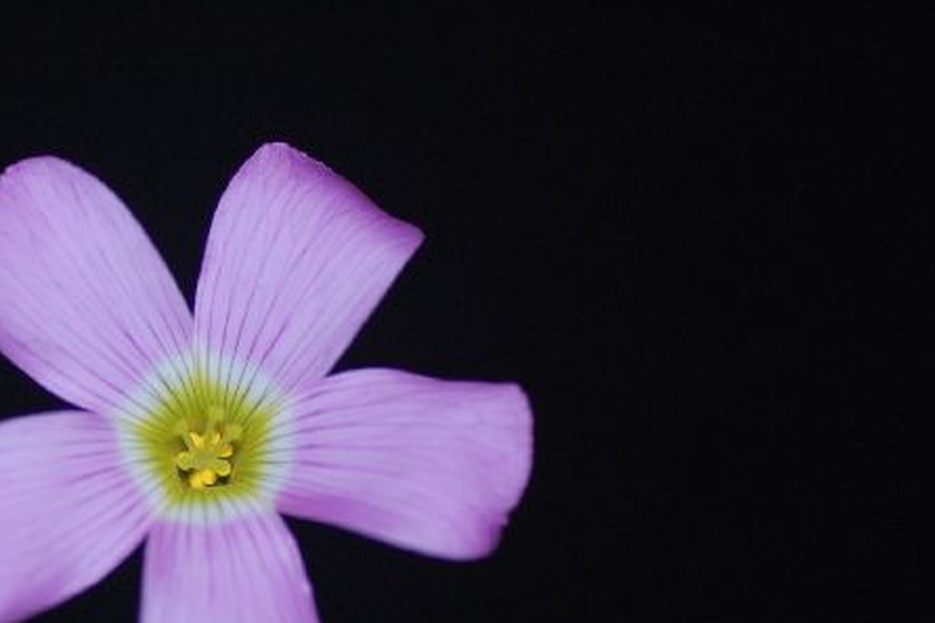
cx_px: 216
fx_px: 6283
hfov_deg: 8.5
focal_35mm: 242
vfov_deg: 5.7
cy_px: 501
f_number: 3.5
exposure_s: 1/60
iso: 400
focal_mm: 90
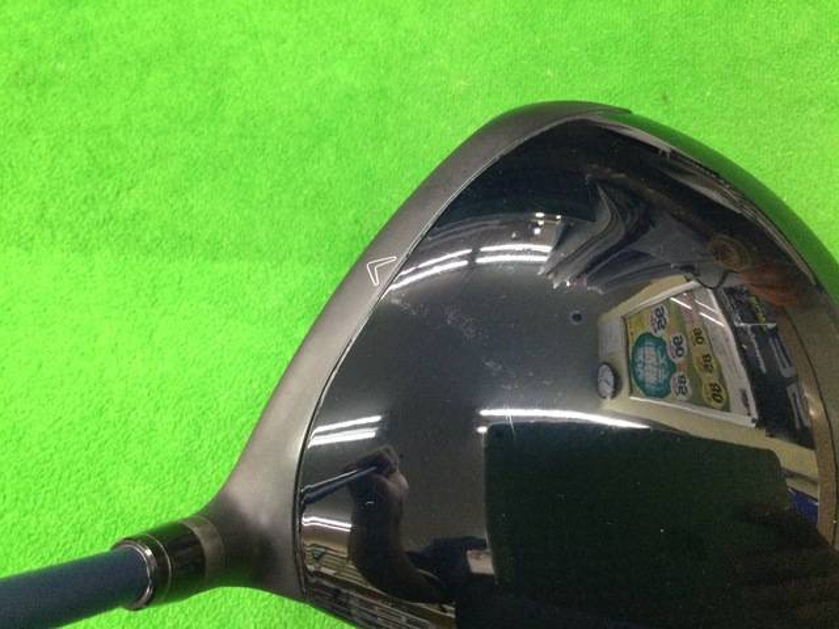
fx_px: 751
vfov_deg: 45.4
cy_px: 314
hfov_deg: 58.4
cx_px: 420
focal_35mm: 31
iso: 200
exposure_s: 1/17
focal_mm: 3.3
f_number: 2.4
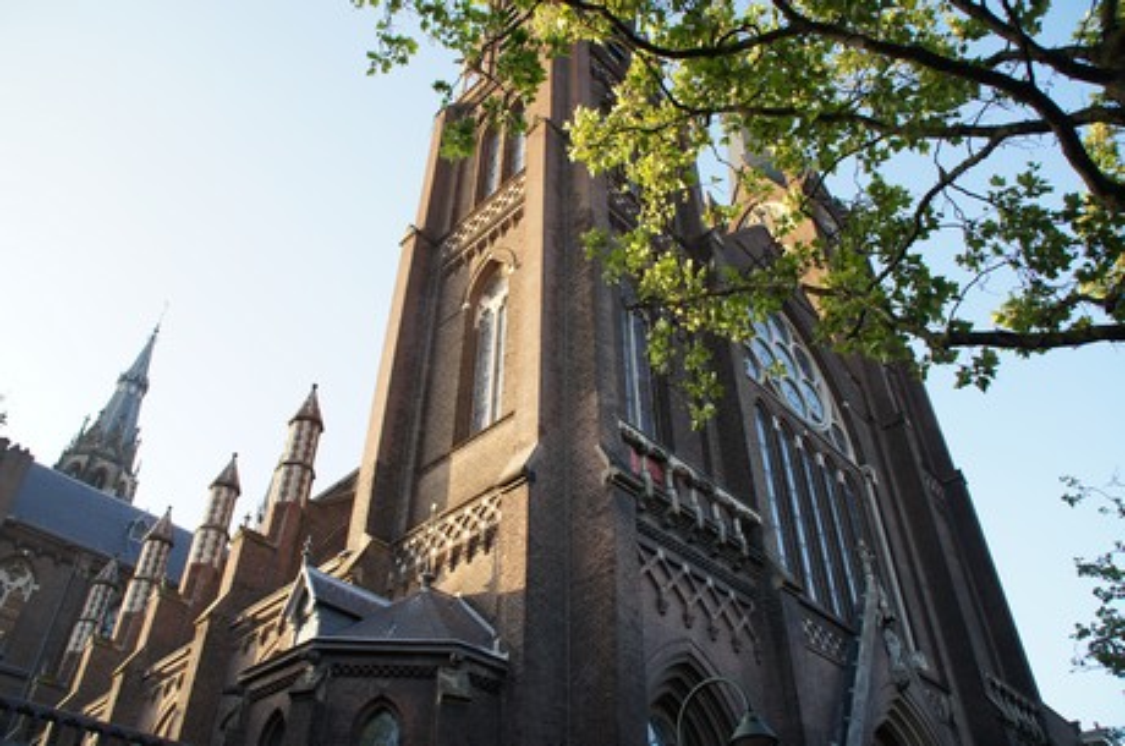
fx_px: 842
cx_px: 562
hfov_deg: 67.5
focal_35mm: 27
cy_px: 373
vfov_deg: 47.8
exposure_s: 1/80
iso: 100
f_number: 5.6
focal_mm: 18
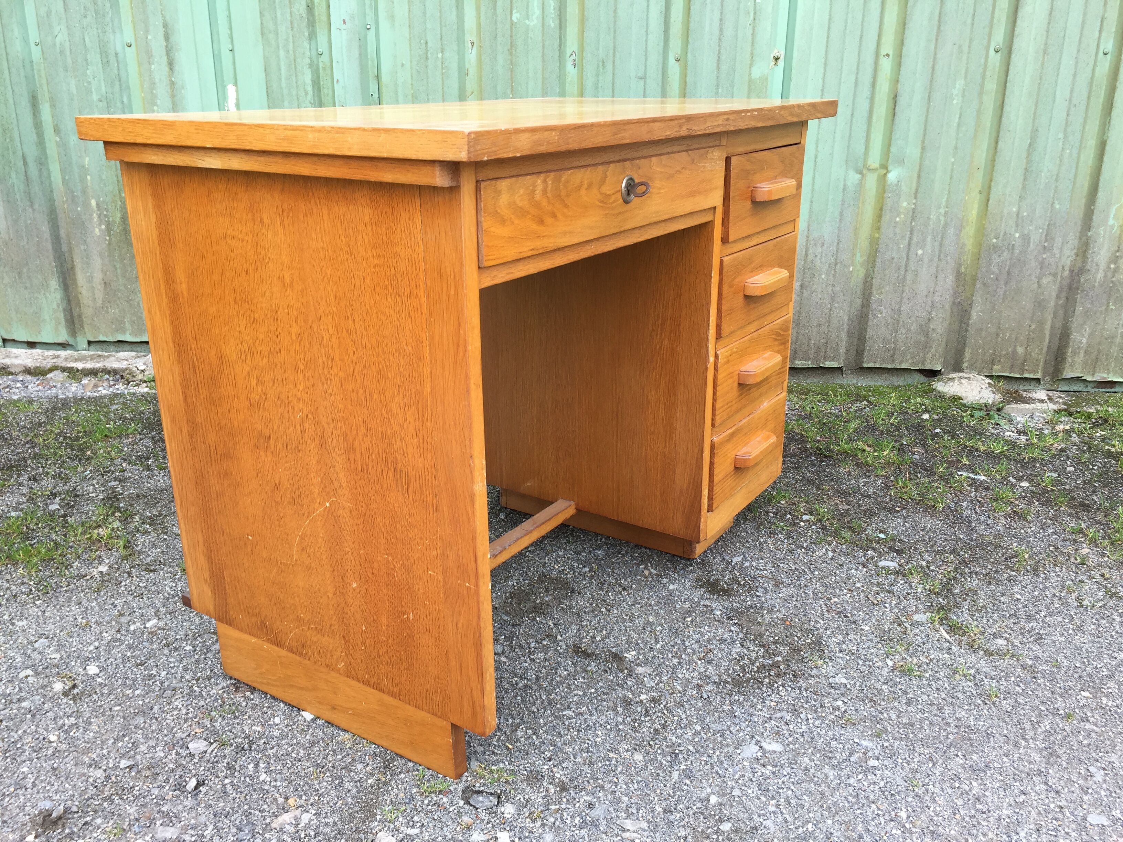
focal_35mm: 29
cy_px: 421
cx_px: 562
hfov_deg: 61.7
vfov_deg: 48.2
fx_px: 941
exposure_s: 1/165
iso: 32
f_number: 2.2
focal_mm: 4.15
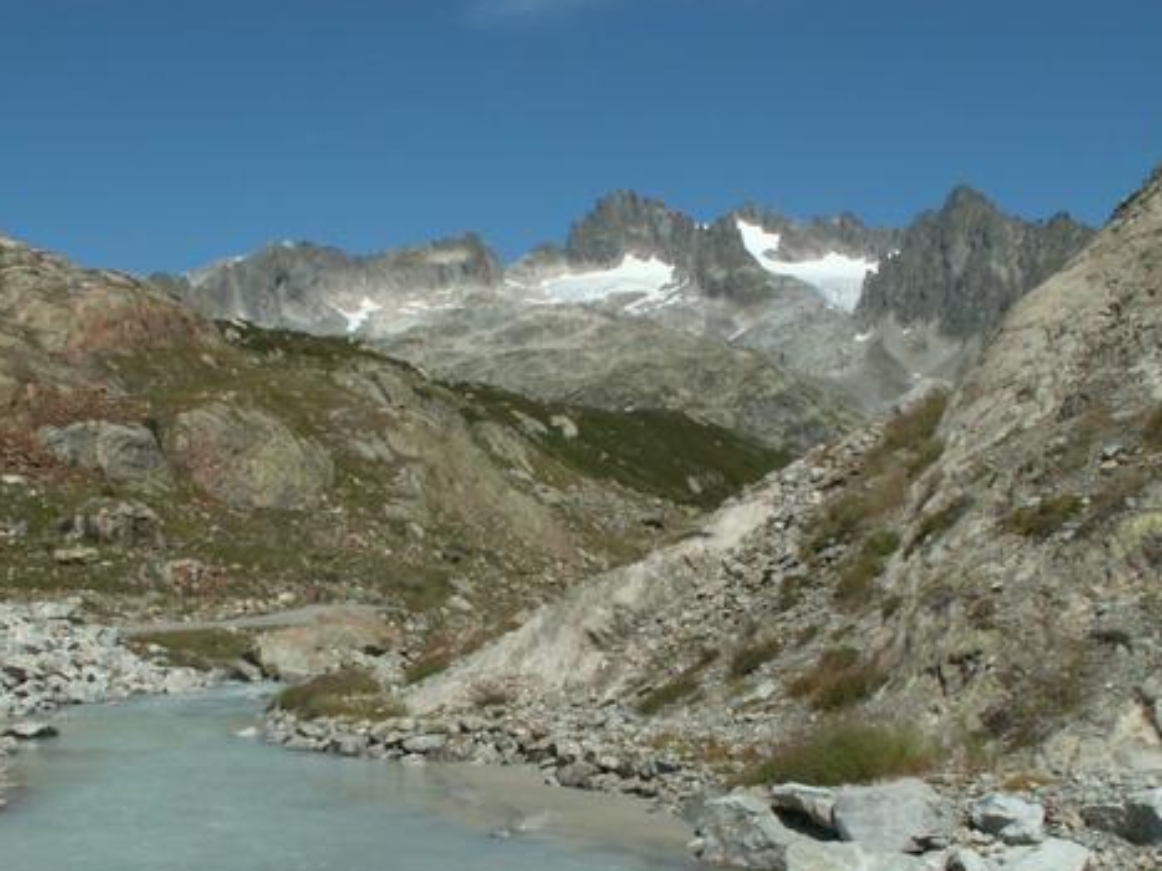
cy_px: 587
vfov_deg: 30.0
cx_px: 505
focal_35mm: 48
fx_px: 1611
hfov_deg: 39.6
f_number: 8
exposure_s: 1/250
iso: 50
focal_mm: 5.86
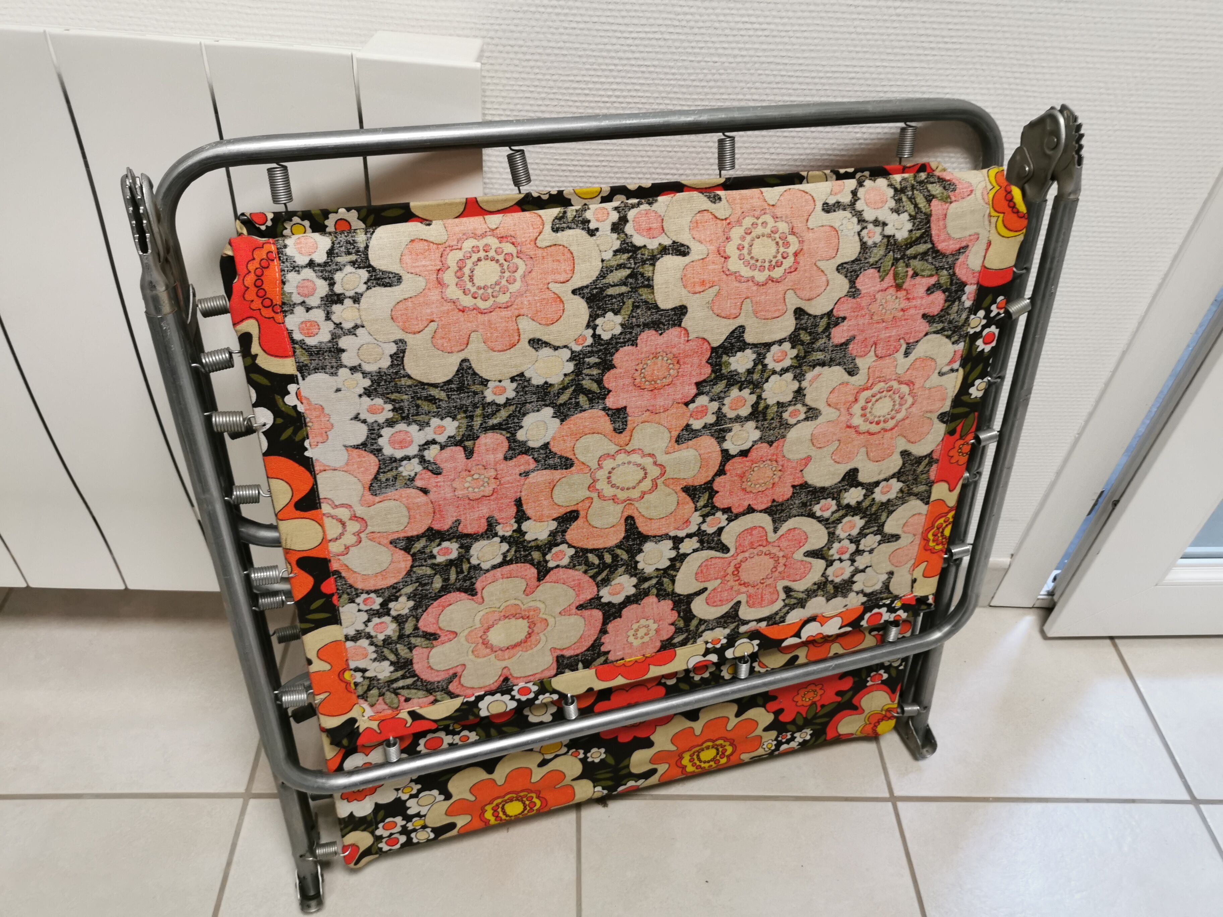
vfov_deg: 51.4
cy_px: 458
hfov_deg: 65.3
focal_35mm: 27
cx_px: 612
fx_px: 954
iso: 200
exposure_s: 1/50
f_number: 1.8
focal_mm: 5.58
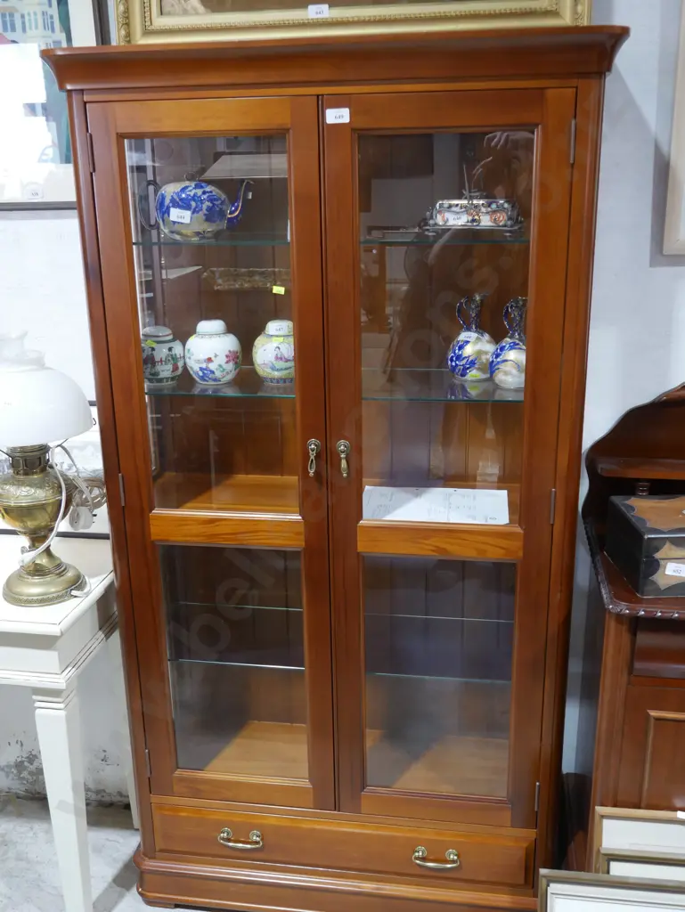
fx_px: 896
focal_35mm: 34
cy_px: 456
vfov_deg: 53.9
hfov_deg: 41.8
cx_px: 342
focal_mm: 17
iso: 800
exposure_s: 1/60
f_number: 4
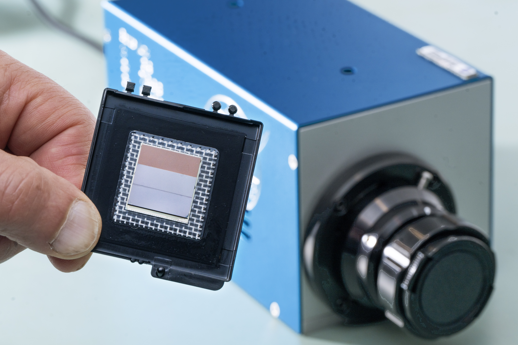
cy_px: 172
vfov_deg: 13.0
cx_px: 259
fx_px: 1511
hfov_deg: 19.5
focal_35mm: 105
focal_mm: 105
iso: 160
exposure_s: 1/60
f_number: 14
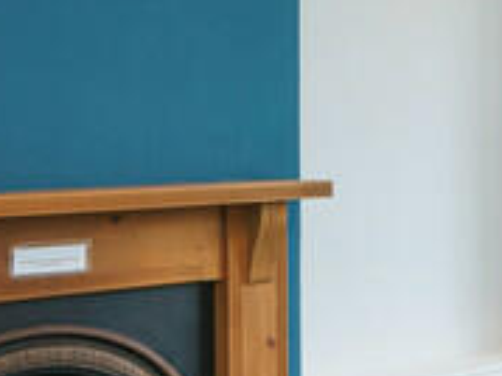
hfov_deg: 19.3
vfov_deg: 16.7
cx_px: 768
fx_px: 1275
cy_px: 142
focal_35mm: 88
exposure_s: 1/8
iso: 400
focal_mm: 16
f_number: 11
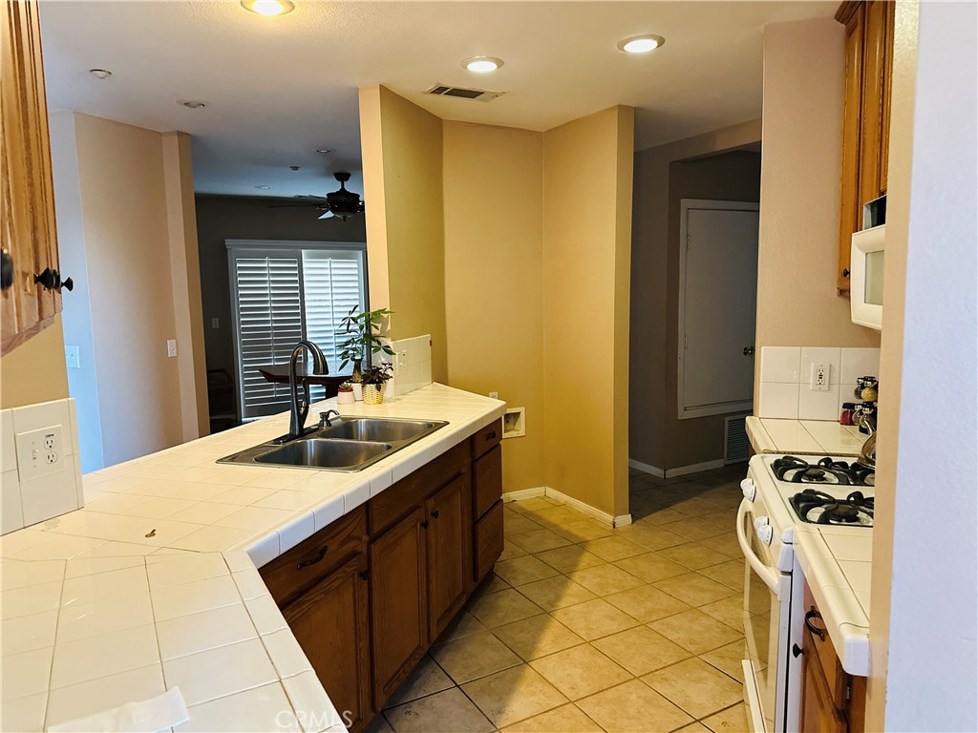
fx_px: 678
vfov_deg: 56.8
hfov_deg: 71.6
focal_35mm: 24
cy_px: 366
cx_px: 489
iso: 640
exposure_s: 1/60
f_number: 1.78
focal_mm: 6.86
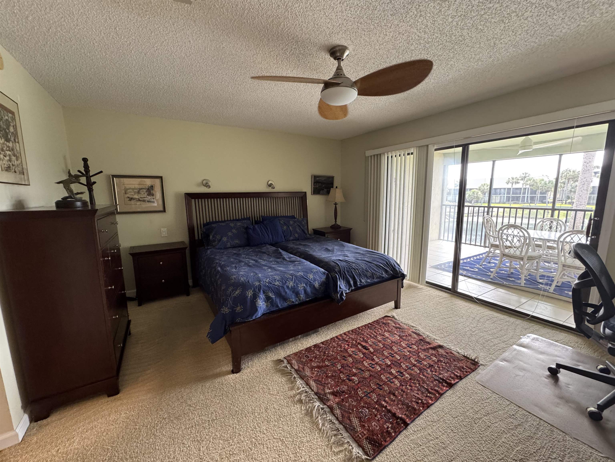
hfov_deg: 102.1
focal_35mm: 14
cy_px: 231
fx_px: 249
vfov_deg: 85.7
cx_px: 308
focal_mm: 2.22
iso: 320
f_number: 2.2
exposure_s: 1/60
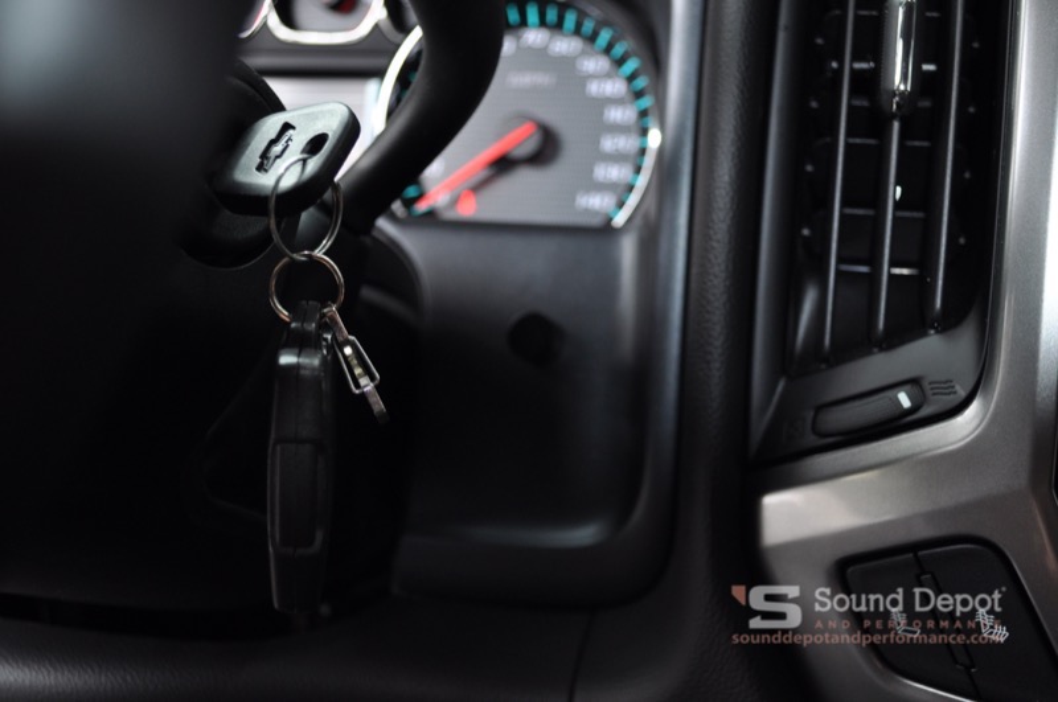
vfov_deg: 29.8
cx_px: 529
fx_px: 1321
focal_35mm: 45
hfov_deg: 43.7
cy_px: 351
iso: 450
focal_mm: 30
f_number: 4.5
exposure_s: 1/60
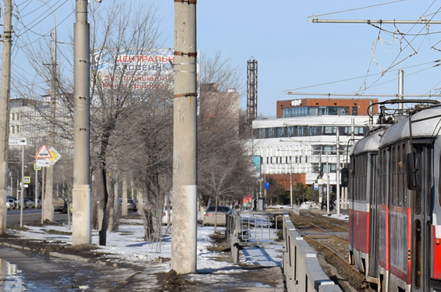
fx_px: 2273
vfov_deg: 7.3
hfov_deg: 10.9
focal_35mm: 186
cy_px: 128
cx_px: 489
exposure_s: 1/800
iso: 200
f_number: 10
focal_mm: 50
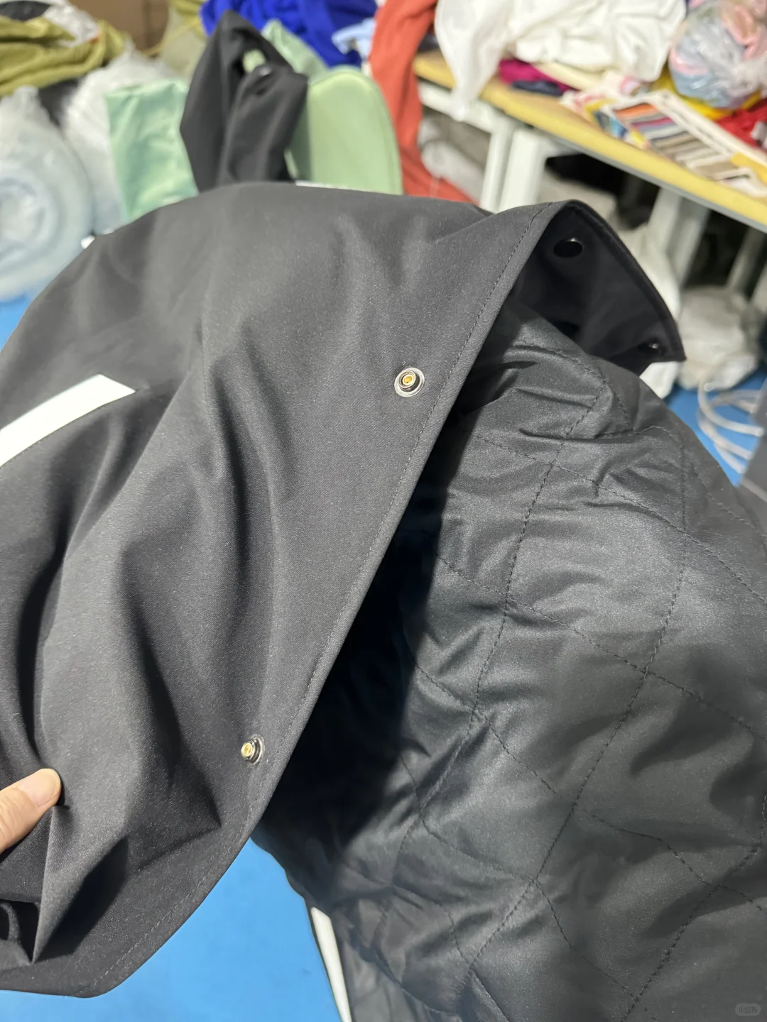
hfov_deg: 56.8
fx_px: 709
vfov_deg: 71.6
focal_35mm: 24
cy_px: 511
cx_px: 384
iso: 800
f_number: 1.78
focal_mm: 6.86
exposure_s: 1/50
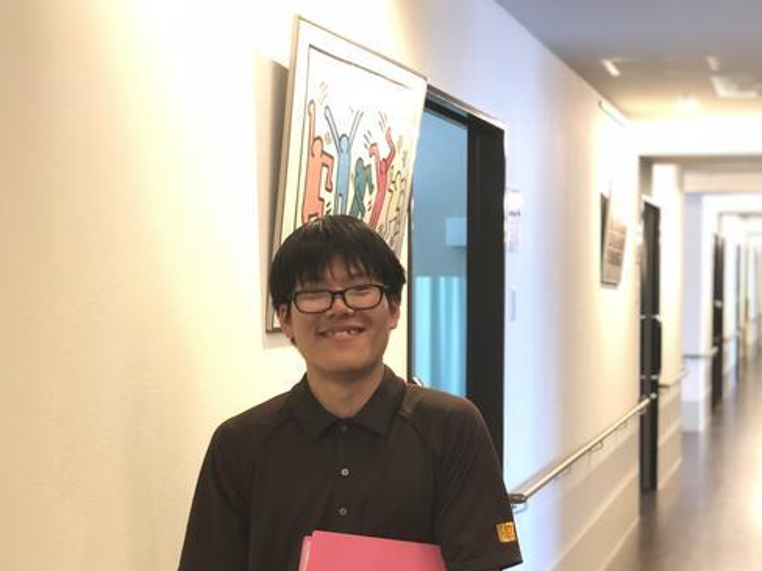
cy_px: 318
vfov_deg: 22.9
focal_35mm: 64
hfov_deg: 30.2
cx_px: 415
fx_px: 1409
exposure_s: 1/13
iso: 160
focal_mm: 6
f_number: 2.4
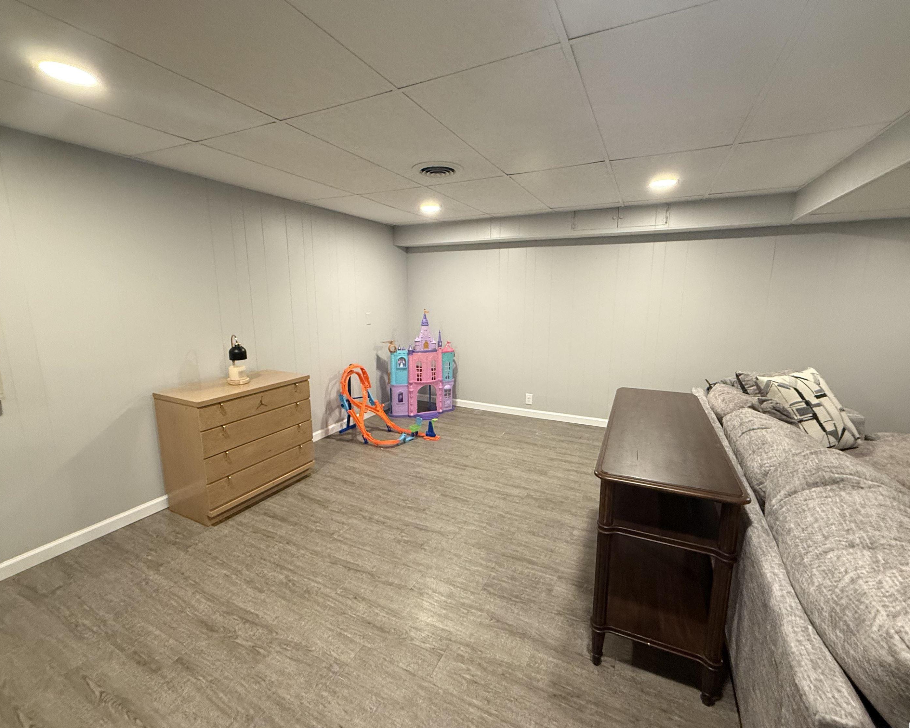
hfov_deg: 96.8
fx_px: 404
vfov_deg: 84.0
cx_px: 459
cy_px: 364
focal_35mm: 15
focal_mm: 2.22
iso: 500
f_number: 2.2
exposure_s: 1/60
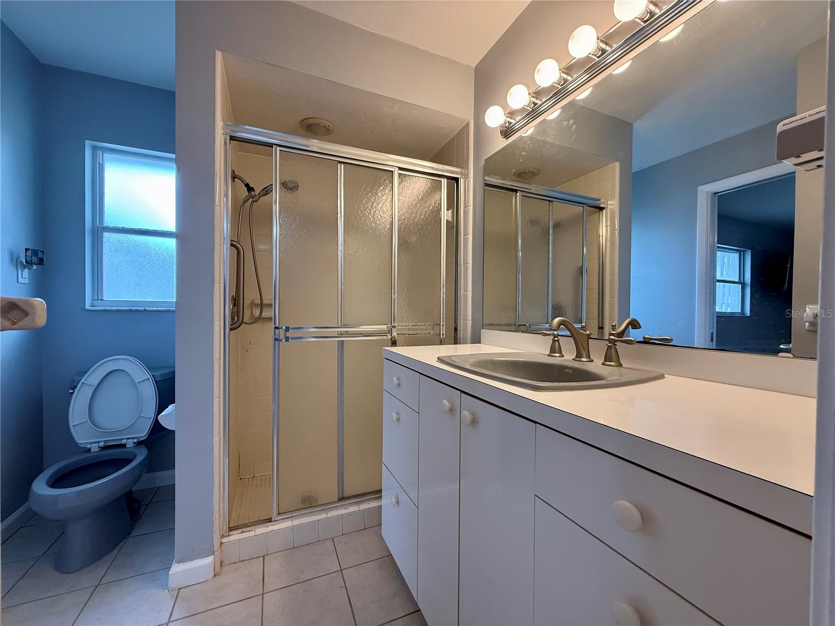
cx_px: 418
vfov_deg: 85.7
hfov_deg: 102.1
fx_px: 338
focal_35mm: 14
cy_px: 313
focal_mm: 2.22
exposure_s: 1/120
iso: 200
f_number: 2.2
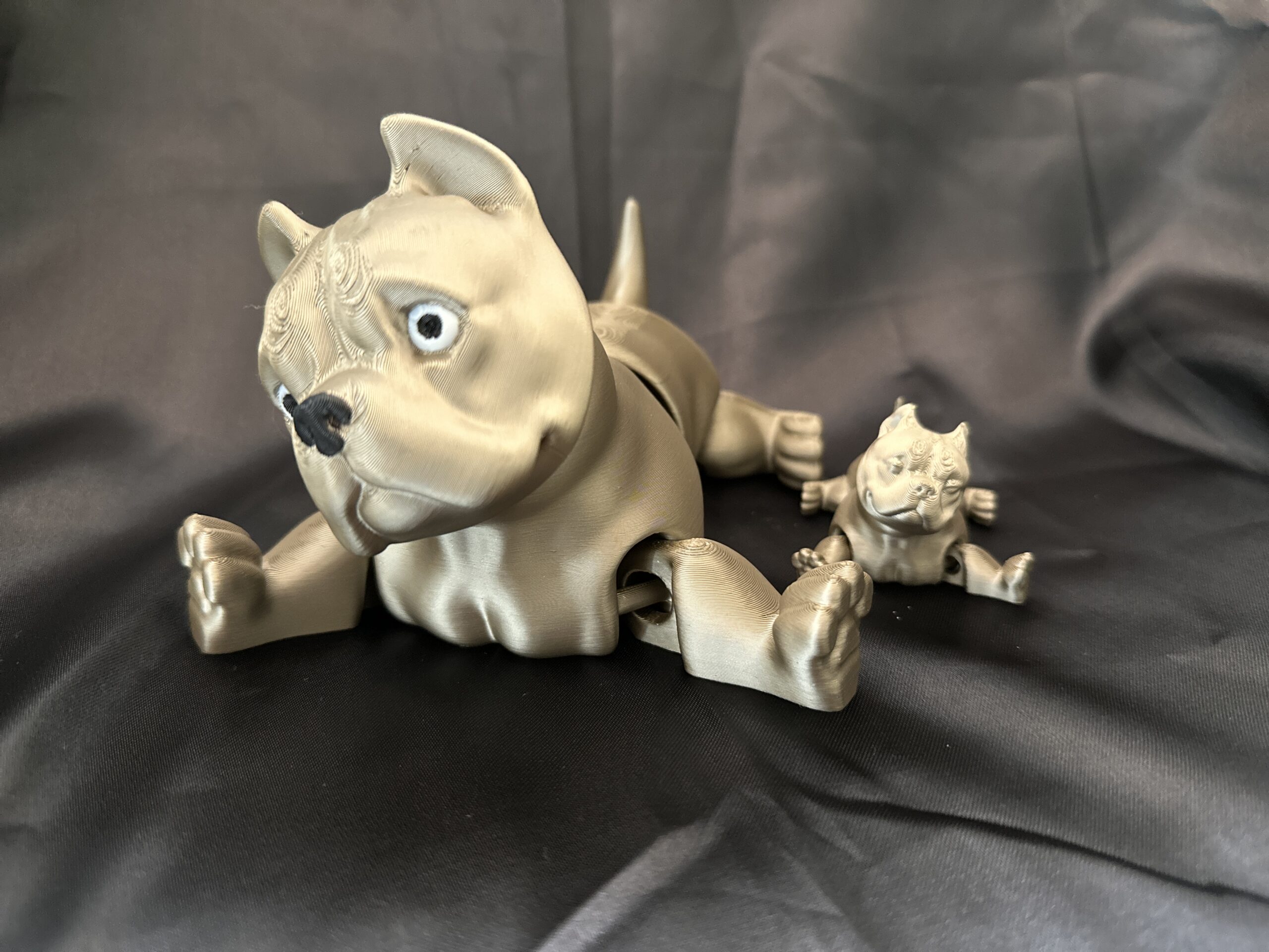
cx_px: 634
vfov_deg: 56.8
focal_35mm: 24
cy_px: 476
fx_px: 880
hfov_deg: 71.6
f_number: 1.78
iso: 1000
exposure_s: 1/40
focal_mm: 6.86
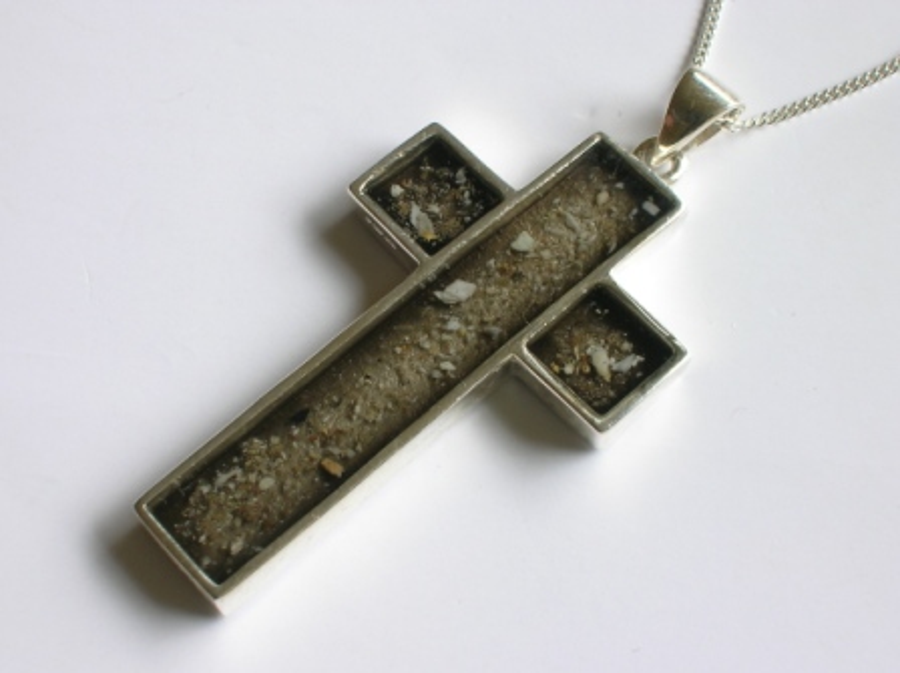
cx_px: 450
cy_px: 336
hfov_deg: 29.4
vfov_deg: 22.2
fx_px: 1714
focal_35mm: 66
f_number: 6.4
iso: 50
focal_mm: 11
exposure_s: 1/23.4
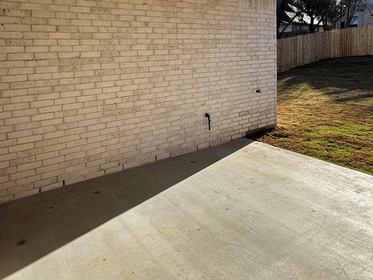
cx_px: 198
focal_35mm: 27
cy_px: 81
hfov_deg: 65.3
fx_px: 291
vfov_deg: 49.9
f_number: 2.2
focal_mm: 2.22
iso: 40
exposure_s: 1/903
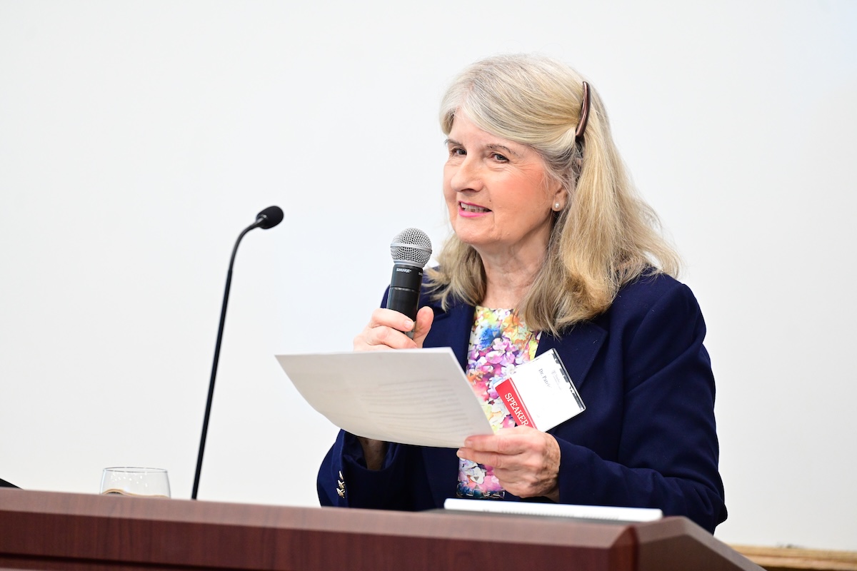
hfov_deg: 10.3
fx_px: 4761
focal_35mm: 200
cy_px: 286
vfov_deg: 6.9
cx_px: 428
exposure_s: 1/320
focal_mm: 200
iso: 4000
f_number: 3.5
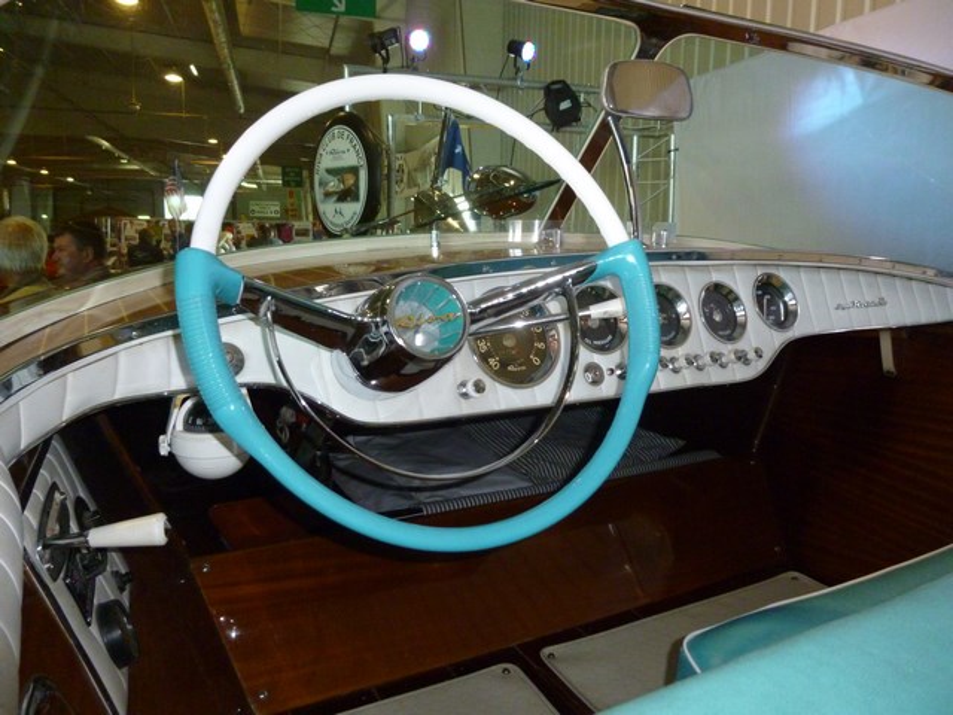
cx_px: 476
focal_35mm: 25
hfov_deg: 69.4
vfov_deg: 54.9
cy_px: 358
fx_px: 688
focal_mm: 4.5
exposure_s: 1/60
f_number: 3.1
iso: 400
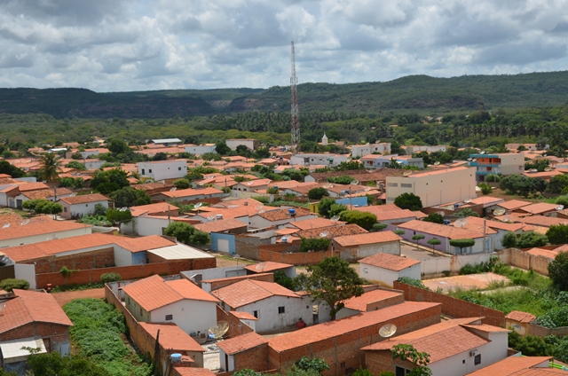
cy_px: 188
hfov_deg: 41.2
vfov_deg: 28.0
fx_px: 756
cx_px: 284
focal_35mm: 48
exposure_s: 1/320
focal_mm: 32
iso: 100
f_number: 9
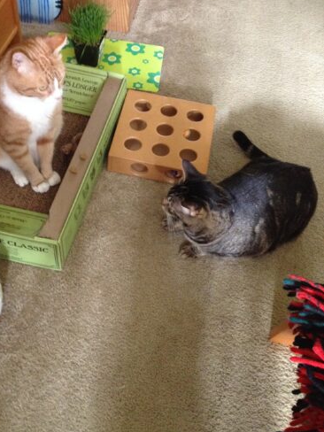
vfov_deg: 43.7
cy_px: 181
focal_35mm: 43
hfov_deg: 33.5
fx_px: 537
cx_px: 126
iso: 400
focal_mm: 4.28
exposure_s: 1/17
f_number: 2.4
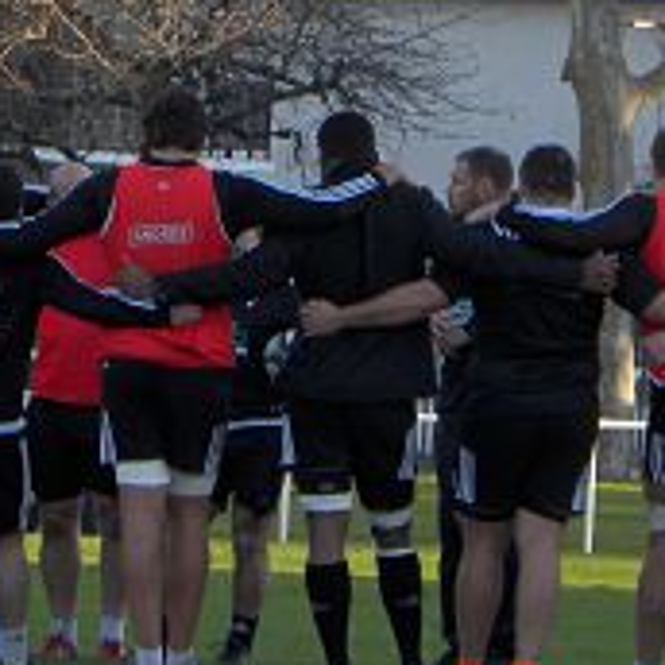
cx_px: 0
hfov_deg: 2.3
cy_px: 340
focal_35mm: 762
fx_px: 16562
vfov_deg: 2.3
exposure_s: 1/75.5
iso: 64
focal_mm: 44
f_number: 4.5
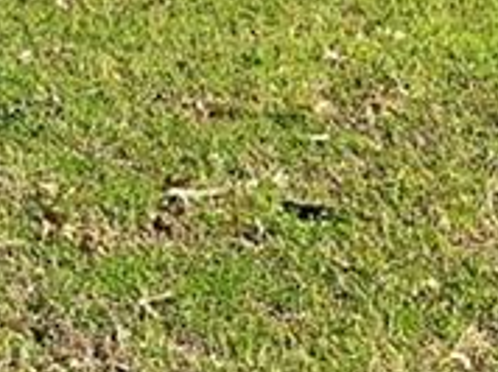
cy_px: -194
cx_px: -464
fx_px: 2399
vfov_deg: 8.7
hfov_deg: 10.9
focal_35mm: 167
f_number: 1.8
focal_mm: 3
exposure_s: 1/1377
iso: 20
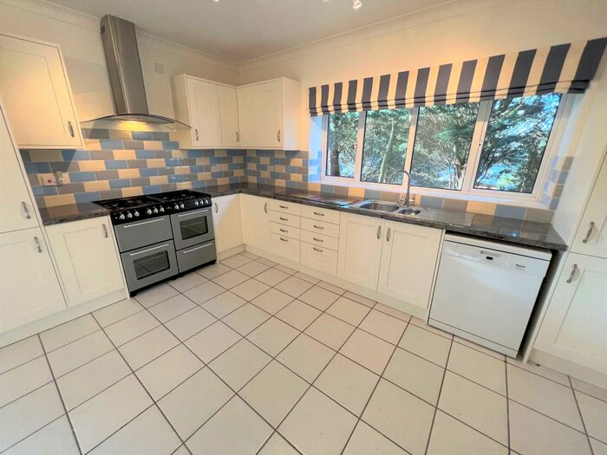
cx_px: 304
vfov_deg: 89.9
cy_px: 228
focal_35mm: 13
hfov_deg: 106.2
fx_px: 228
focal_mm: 1.57
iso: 200
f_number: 1.8
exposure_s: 1/100
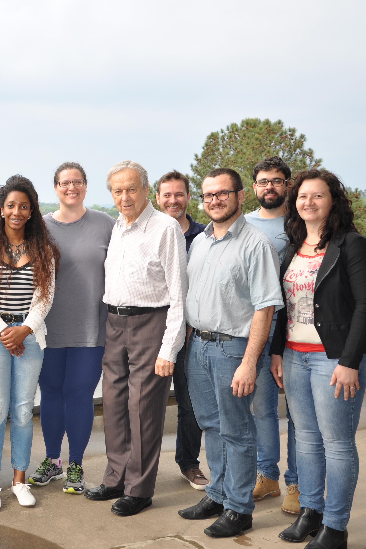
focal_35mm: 50
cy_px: 273
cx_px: -26
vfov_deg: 39.6
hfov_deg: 25.3
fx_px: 762
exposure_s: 1/200
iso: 200
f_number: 5
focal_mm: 22
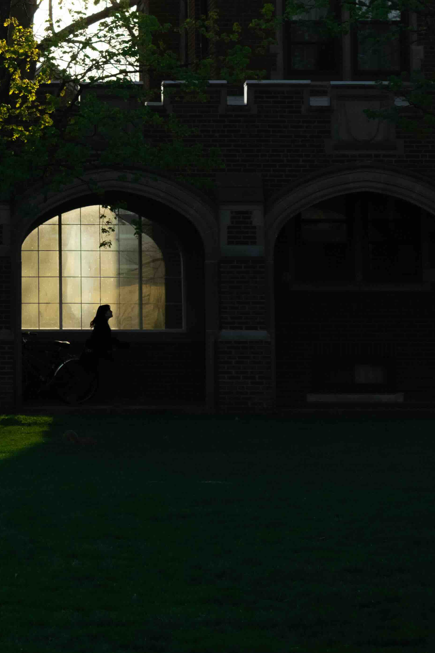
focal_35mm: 157
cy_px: -28
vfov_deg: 12.9
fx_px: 2845
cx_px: -17
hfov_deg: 8.7
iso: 640
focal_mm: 47.5
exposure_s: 1/1800
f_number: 4
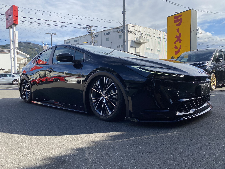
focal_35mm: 27
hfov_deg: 65.3
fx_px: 176
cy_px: 85
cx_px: 112
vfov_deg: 51.4
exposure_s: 1/1996
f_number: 1.8
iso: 32
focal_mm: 4.25
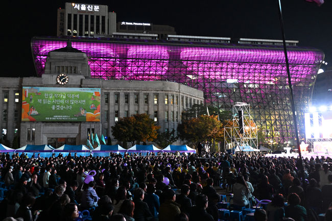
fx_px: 323
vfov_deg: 37.8
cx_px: 166
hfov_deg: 54.4
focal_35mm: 35
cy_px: 110
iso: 6400
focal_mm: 35
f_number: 5.6
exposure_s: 1/40
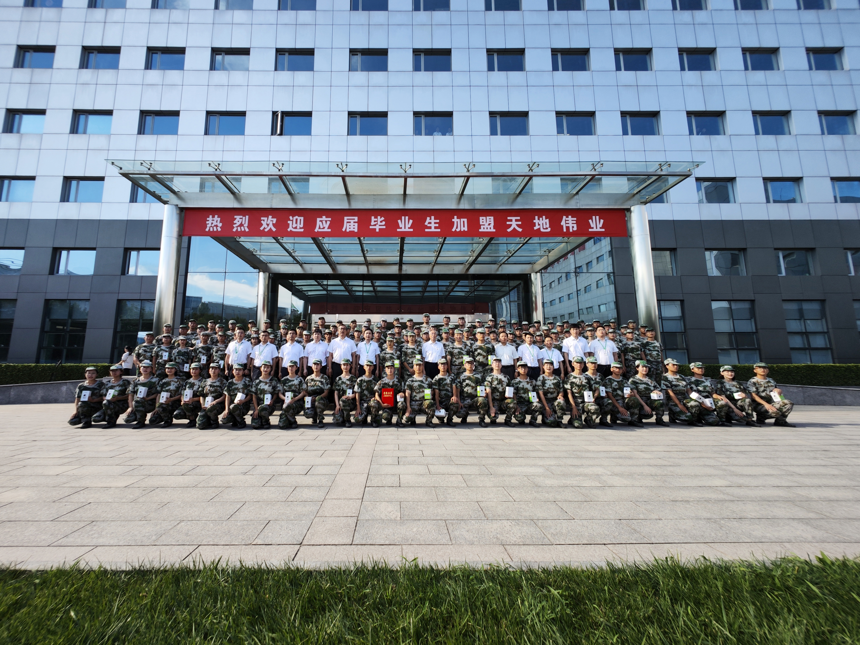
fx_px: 323
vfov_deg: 89.9
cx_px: 430
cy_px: 322
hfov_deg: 106.2
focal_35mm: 13
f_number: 2.2
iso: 50
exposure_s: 1/199
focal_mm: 2.39
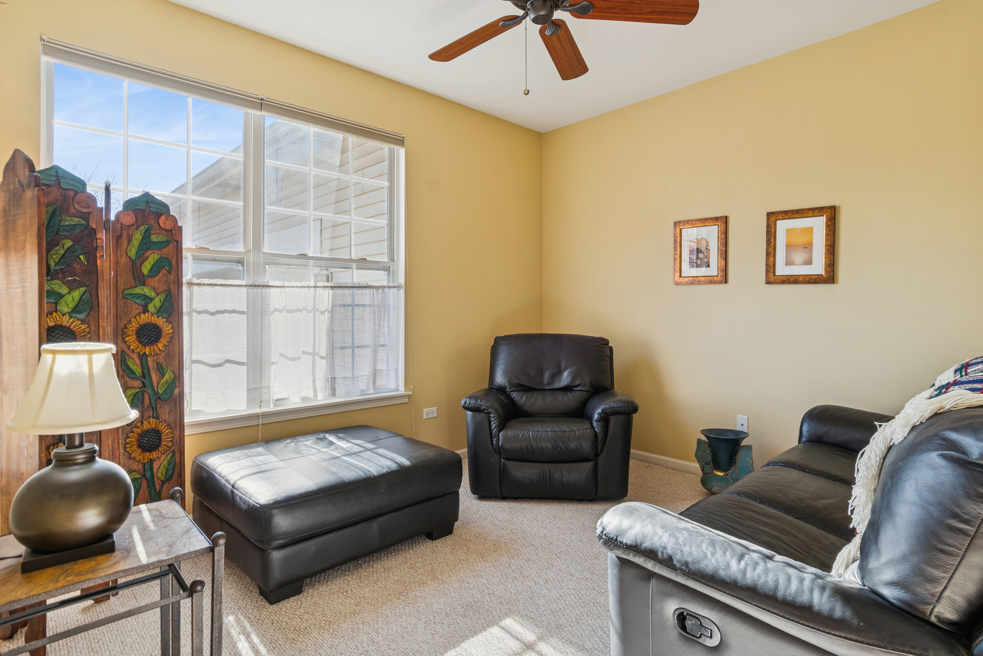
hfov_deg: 90.0
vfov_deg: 67.4
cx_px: 492
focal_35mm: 18
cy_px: 328
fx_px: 491
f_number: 8
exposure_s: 1/60
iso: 250
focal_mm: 12
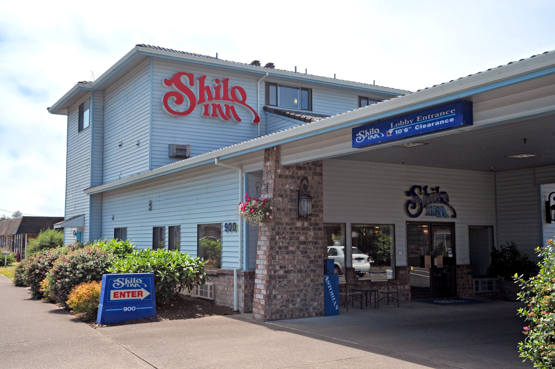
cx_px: 278
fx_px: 616
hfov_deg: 48.5
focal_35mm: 40
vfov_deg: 33.3
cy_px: 184
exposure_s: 1/500
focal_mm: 40
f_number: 11
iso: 400
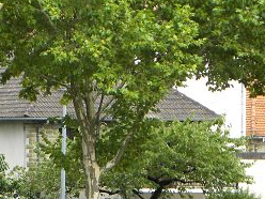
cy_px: 178
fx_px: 3920
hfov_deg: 3.9
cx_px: 19
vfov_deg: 2.9
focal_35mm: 512
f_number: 4.5
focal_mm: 37.7
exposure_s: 1/138
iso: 64
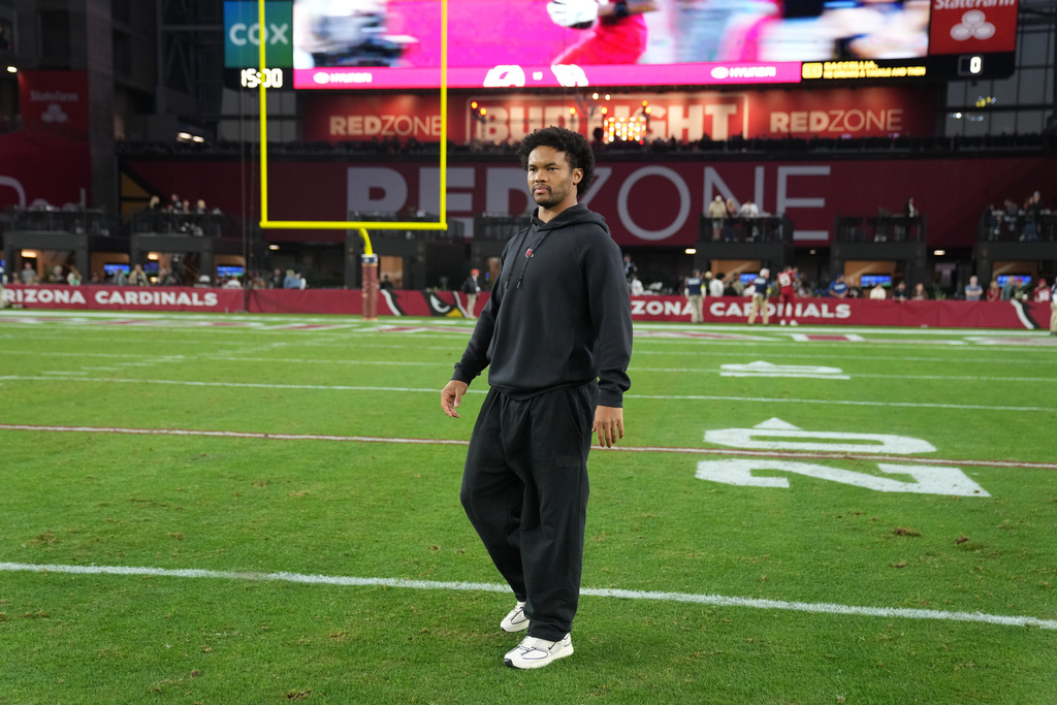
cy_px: 352
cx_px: 528
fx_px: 1263
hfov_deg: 45.4
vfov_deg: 31.2
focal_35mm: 43
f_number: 2.8
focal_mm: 43
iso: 2000
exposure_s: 1/1000
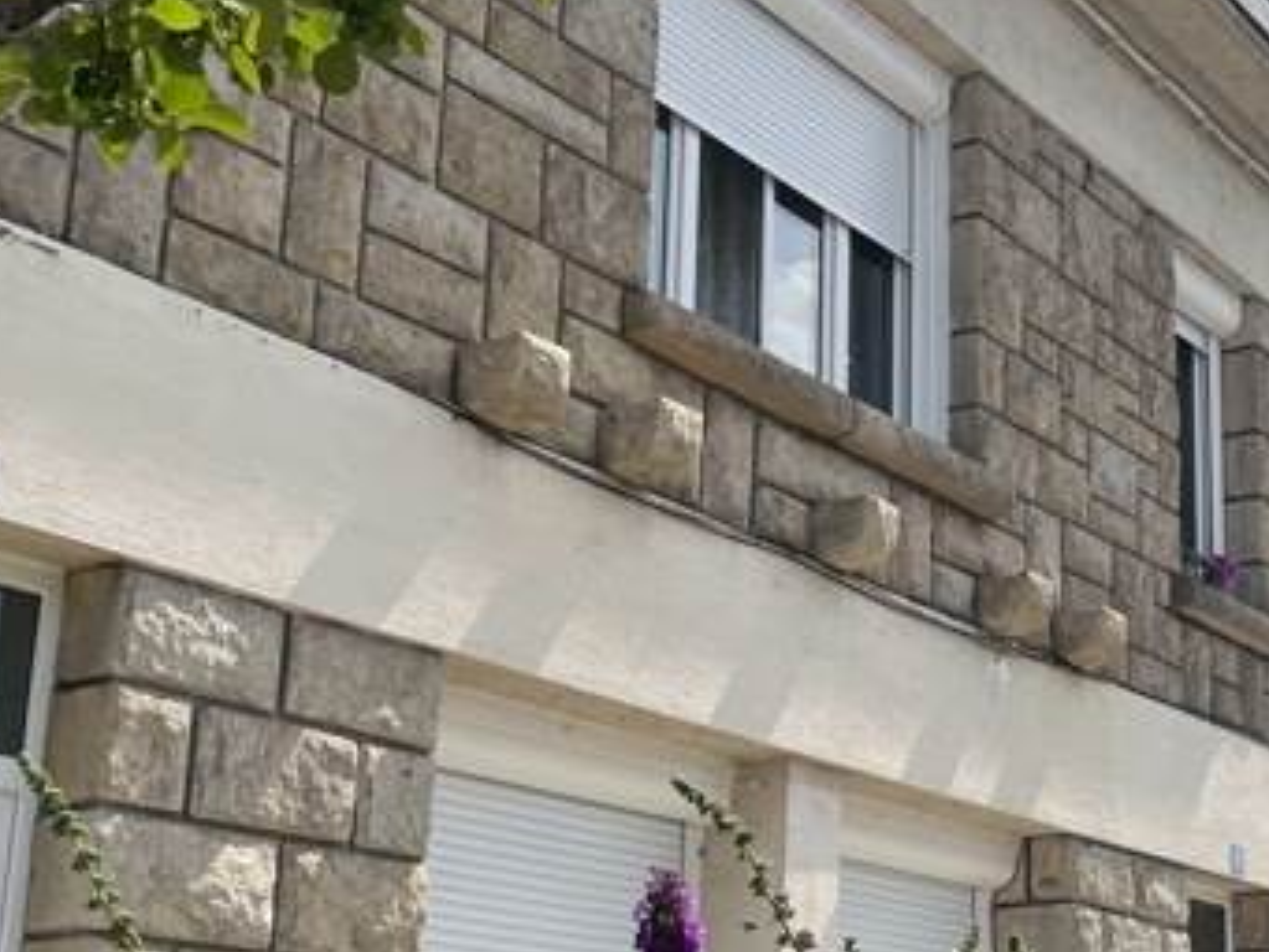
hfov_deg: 30.5
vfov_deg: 23.9
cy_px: 651
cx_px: 1102
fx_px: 2237
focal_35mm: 61
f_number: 1.6
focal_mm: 4.2
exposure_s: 1/4651
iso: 32
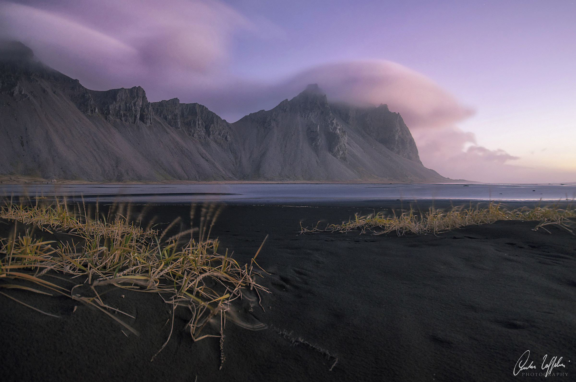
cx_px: 288
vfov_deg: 52.9
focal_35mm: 24
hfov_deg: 73.8
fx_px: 383
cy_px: 191
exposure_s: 20
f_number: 5
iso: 320
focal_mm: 16
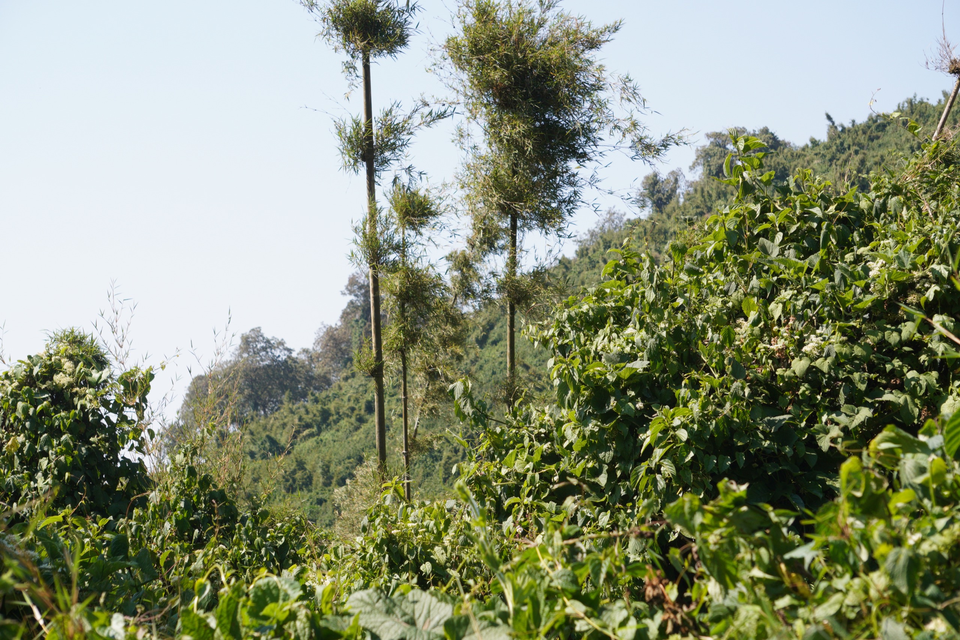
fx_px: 2200
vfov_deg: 16.5
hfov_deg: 24.6
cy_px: 320
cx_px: 480
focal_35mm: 82
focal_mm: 55
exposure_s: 1/400
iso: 250
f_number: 7.1
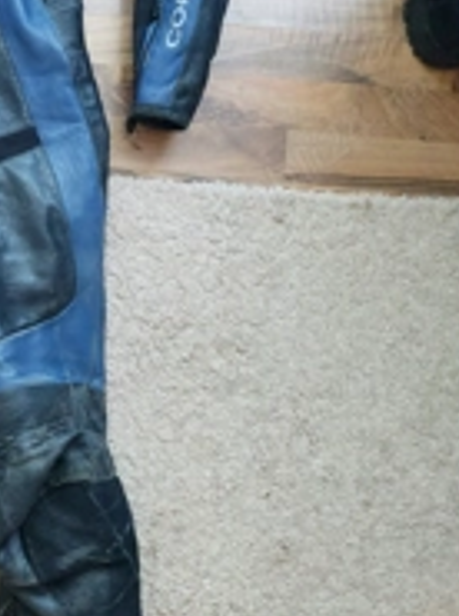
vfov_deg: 36.5
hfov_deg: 26.1
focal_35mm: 52
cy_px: 210
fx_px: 923
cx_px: -30
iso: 500
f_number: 1.8
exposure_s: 1/60.2
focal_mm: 5.23
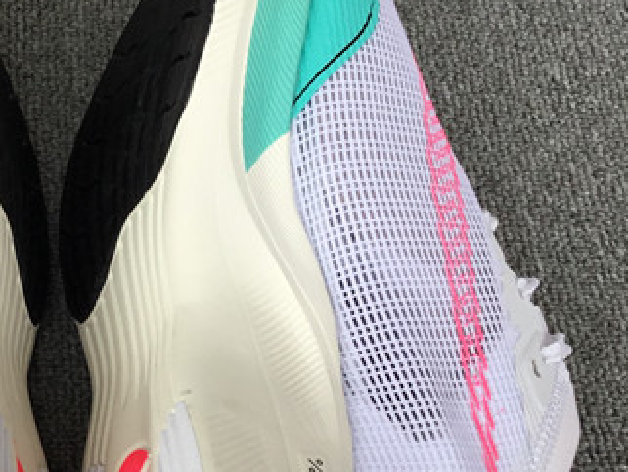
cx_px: 35
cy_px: 305
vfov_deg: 17.0
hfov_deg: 21.9
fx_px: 1579
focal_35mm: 87
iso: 25
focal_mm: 3.3
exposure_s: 1/191
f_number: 2.4
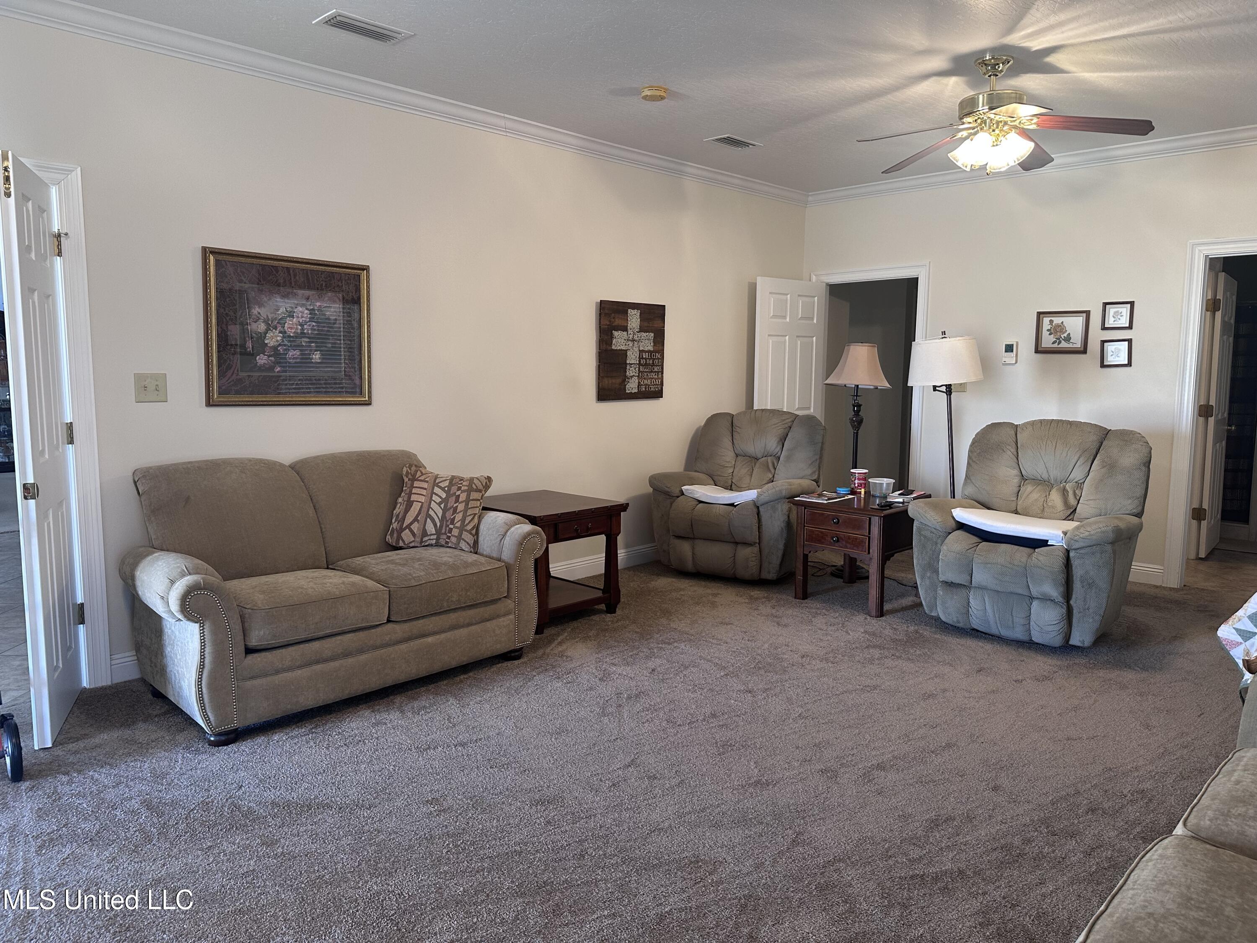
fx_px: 872
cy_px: 472
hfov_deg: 71.6
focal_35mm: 24
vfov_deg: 56.8
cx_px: 628
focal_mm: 6.86
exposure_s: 1/60
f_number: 1.78
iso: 125
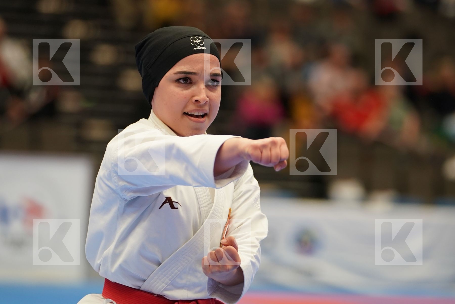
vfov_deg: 5.6
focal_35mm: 247
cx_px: 228
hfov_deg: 8.3
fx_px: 3122
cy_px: 152
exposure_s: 1/320
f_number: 2.8
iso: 800
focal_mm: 165
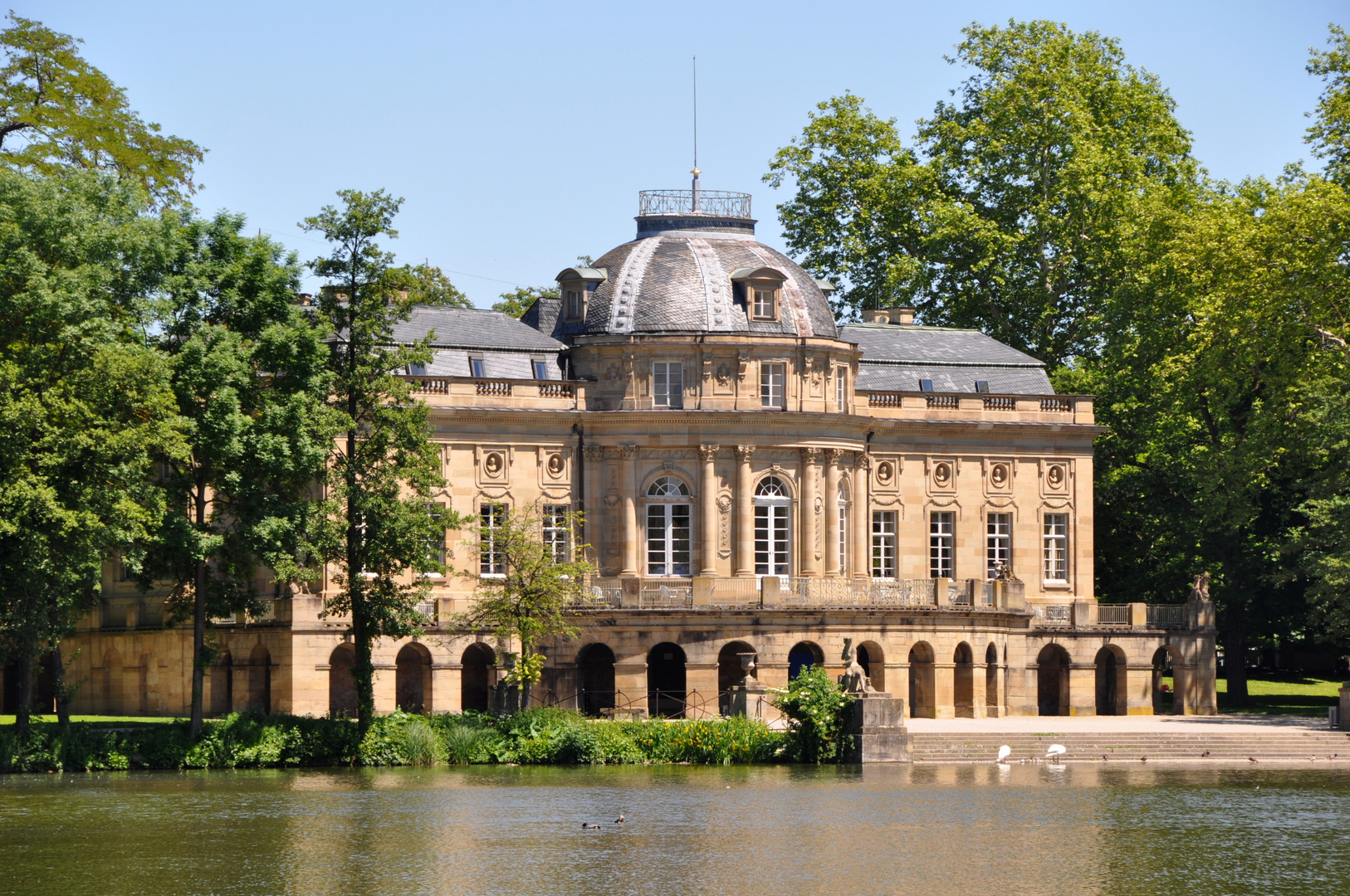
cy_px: 448
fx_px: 5899
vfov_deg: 8.7
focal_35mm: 158
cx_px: 675
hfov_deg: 13.1
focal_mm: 105
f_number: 9
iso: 200
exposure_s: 1/320
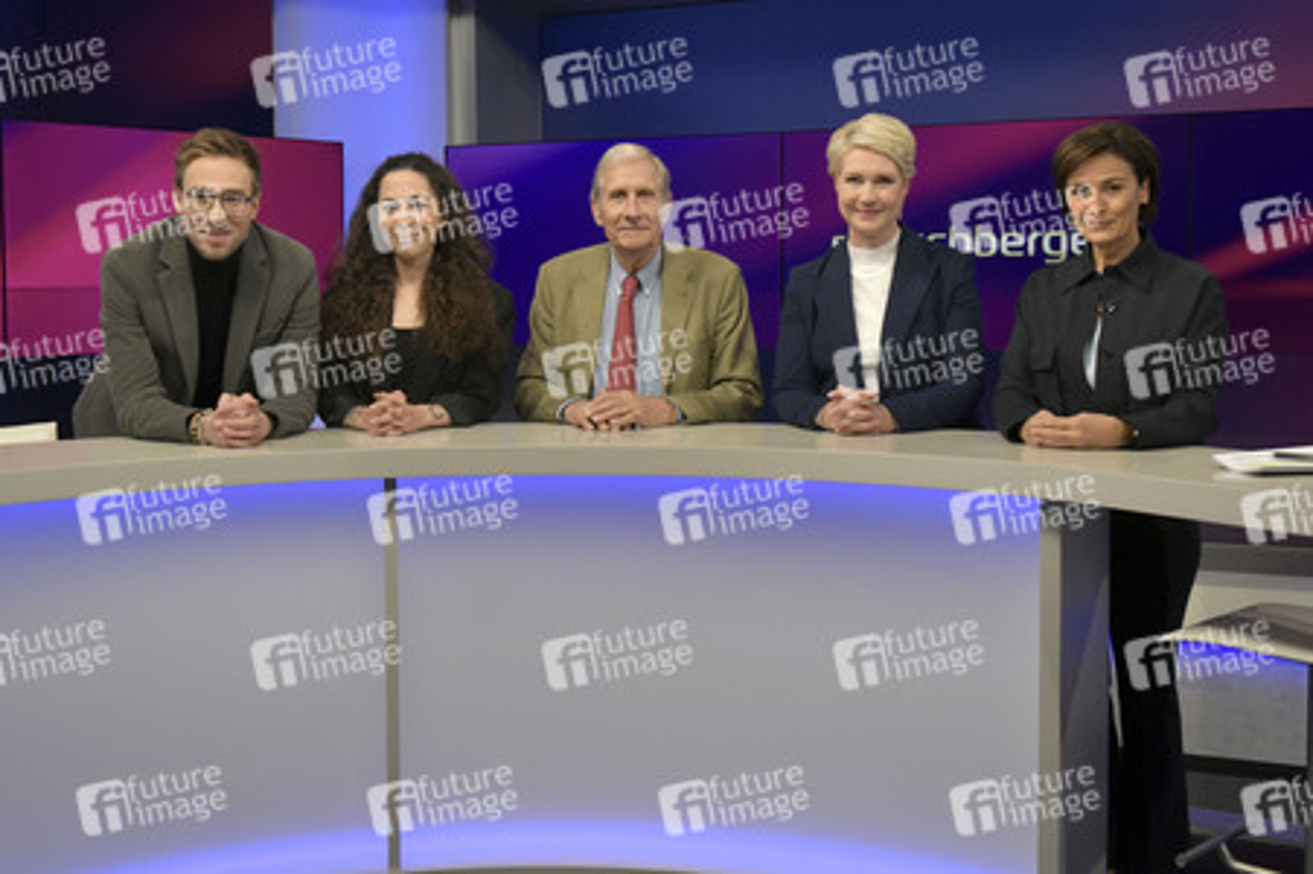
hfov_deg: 53.2
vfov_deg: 36.8
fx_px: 1312
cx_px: 656
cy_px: 437
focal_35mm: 36
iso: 1600
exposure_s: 1/200
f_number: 6.3
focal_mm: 36
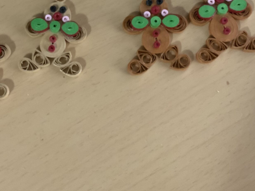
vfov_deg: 24.0
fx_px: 442
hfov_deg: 32.1
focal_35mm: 60
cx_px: 106
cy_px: 32
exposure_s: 1/40
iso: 250
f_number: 1.8
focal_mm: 3
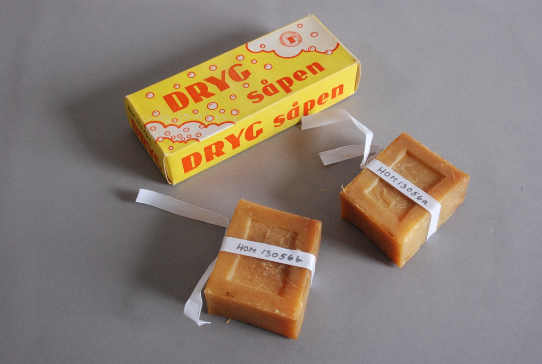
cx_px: 271
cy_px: 182
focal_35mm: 42
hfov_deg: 46.3
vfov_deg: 32.0
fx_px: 634
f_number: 25
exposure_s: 1/100
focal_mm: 28
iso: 1600
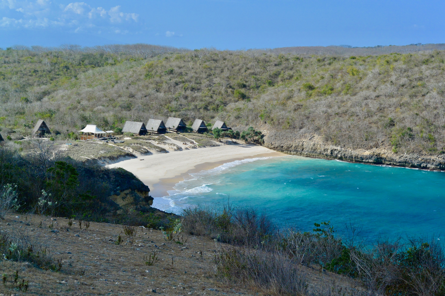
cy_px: 148
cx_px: 222
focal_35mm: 74
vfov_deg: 18.4
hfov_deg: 27.3
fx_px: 915
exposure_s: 1/1000
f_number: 5.6
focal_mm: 27.5
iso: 160
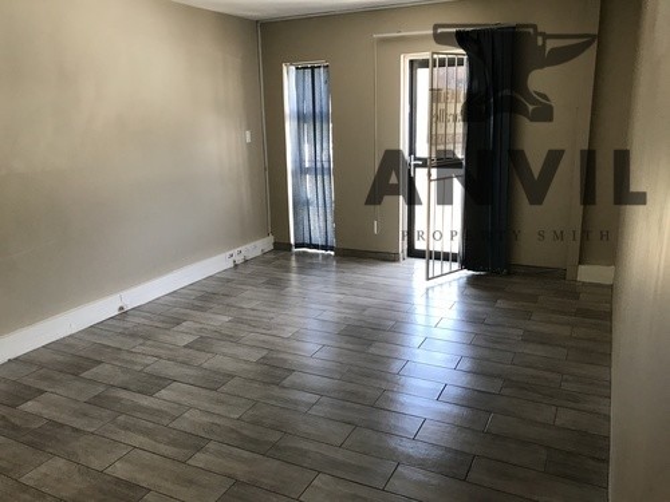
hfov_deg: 63.4
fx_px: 542
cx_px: 335
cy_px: 251
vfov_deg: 49.7
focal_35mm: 28
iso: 25
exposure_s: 1/33
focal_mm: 3.99
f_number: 1.8
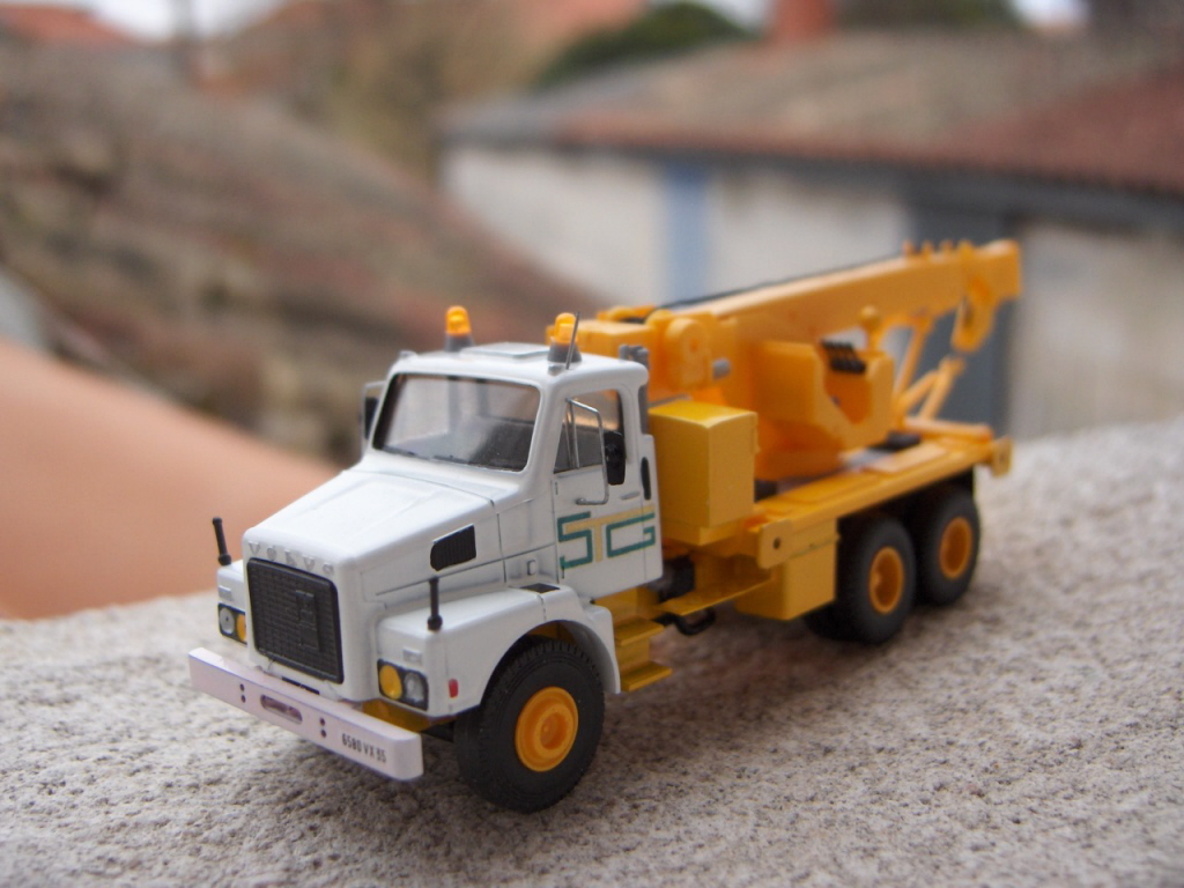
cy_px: 444
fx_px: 1334
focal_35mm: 39
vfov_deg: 36.8
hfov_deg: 47.9
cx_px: 592
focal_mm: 8
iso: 100
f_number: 2.8
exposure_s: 1/444
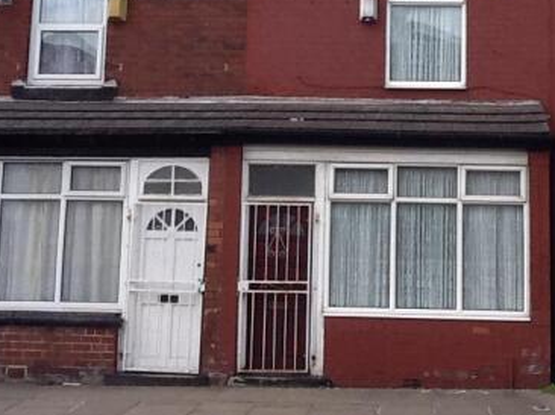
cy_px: 90
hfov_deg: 36.8
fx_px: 817
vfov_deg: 28.0
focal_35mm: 51
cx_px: 398
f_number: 2.4
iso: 80
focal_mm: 2.03
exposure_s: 1/685
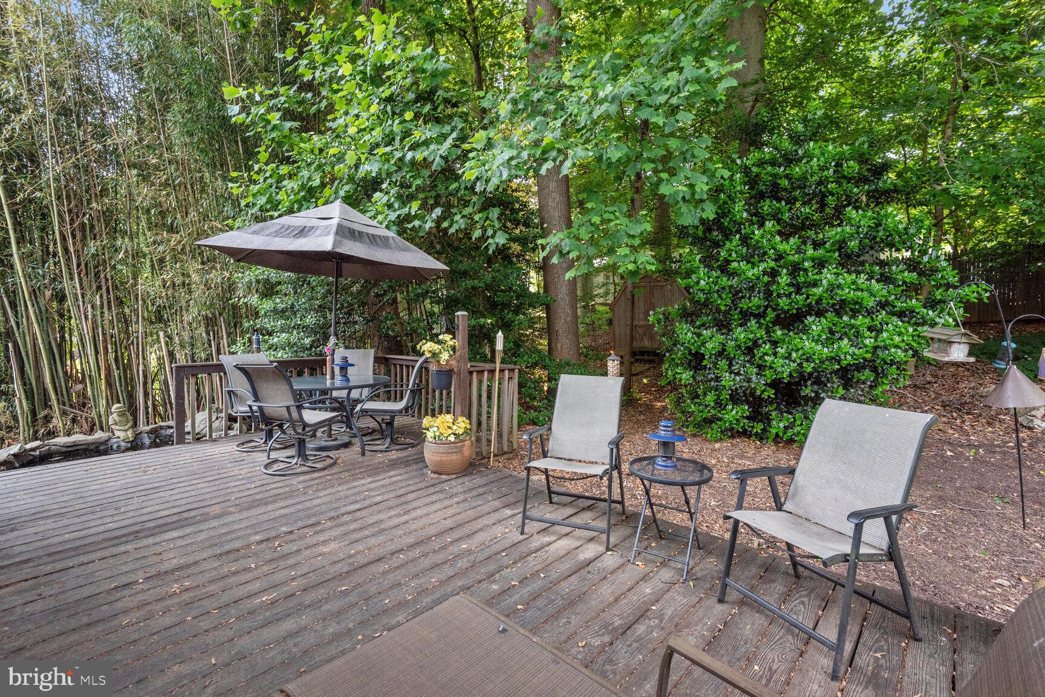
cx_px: 522
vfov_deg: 73.7
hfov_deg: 96.7
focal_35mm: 16
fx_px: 464
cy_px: 348
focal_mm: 16
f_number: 8
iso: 400
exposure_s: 1/80
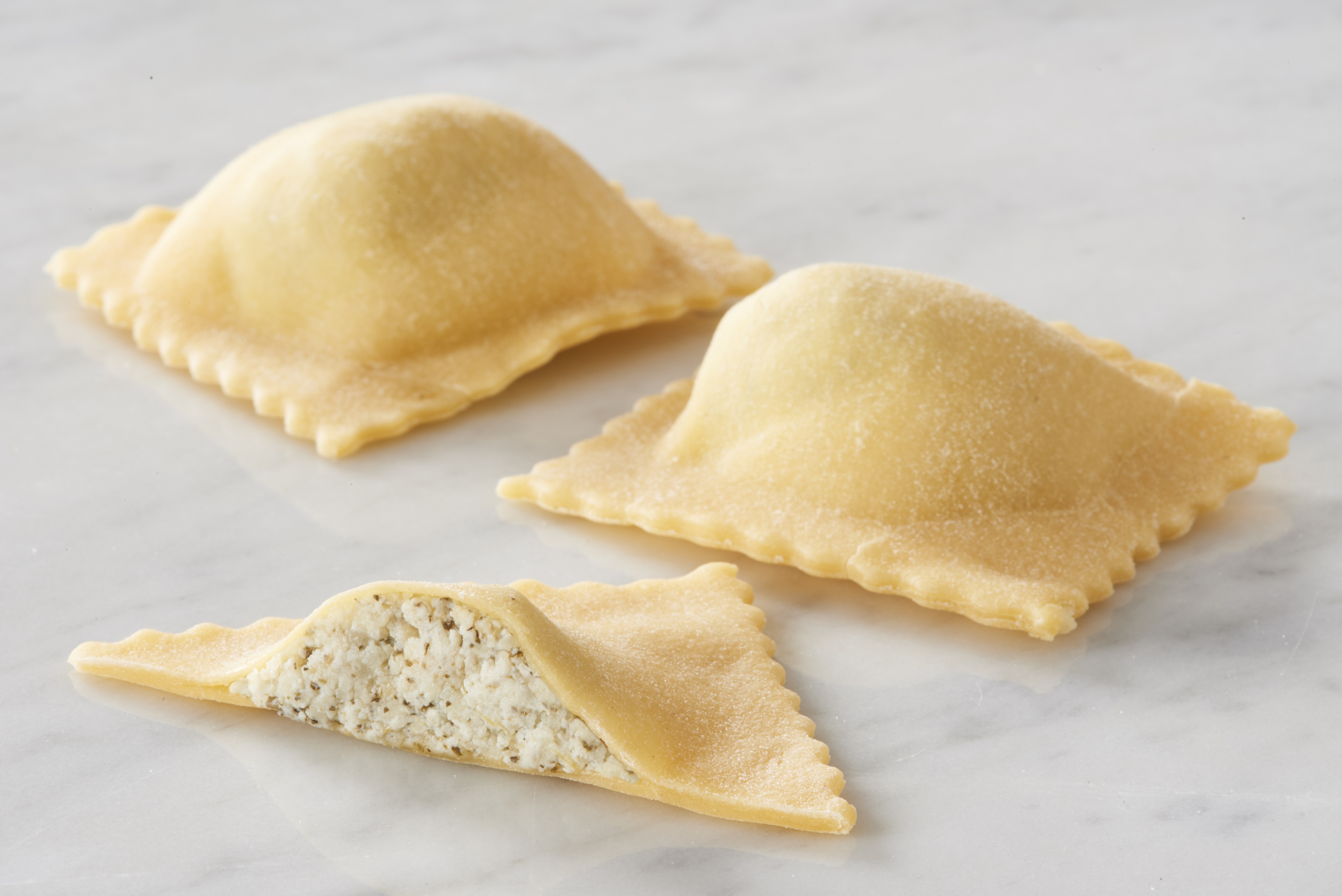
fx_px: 3915
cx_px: 671
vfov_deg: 13.1
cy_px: 448
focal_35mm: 105
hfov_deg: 19.4
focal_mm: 105
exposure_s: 1/100
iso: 100
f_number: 36
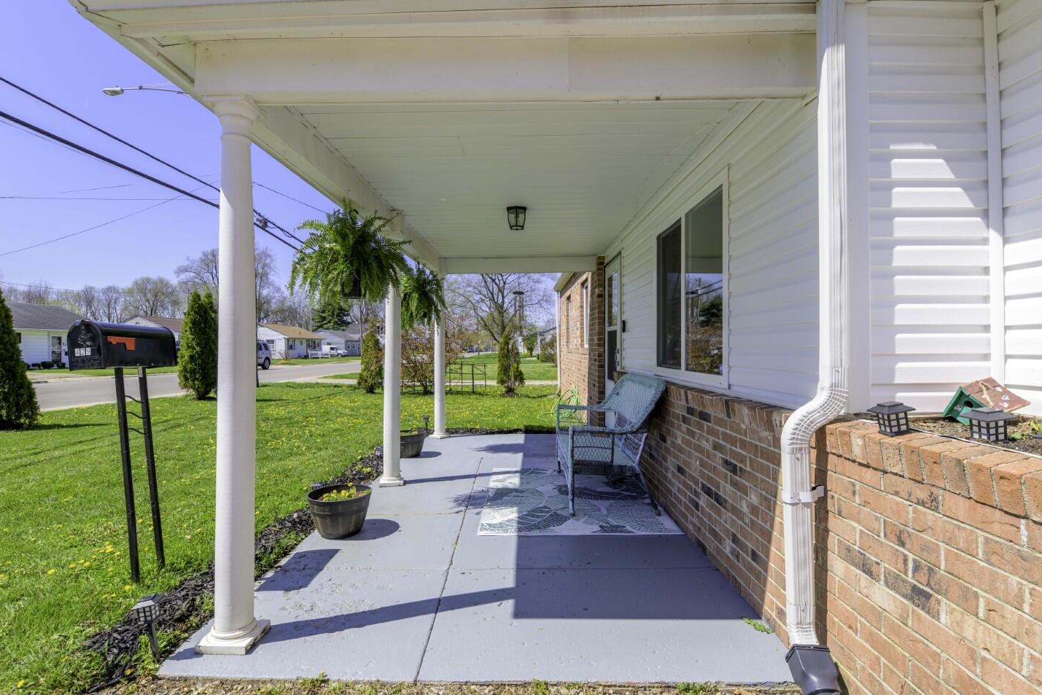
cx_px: 505
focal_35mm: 17
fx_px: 492
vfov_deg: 70.5
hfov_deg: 93.2
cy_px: 346
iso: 100
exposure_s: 1/250
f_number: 8
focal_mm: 15
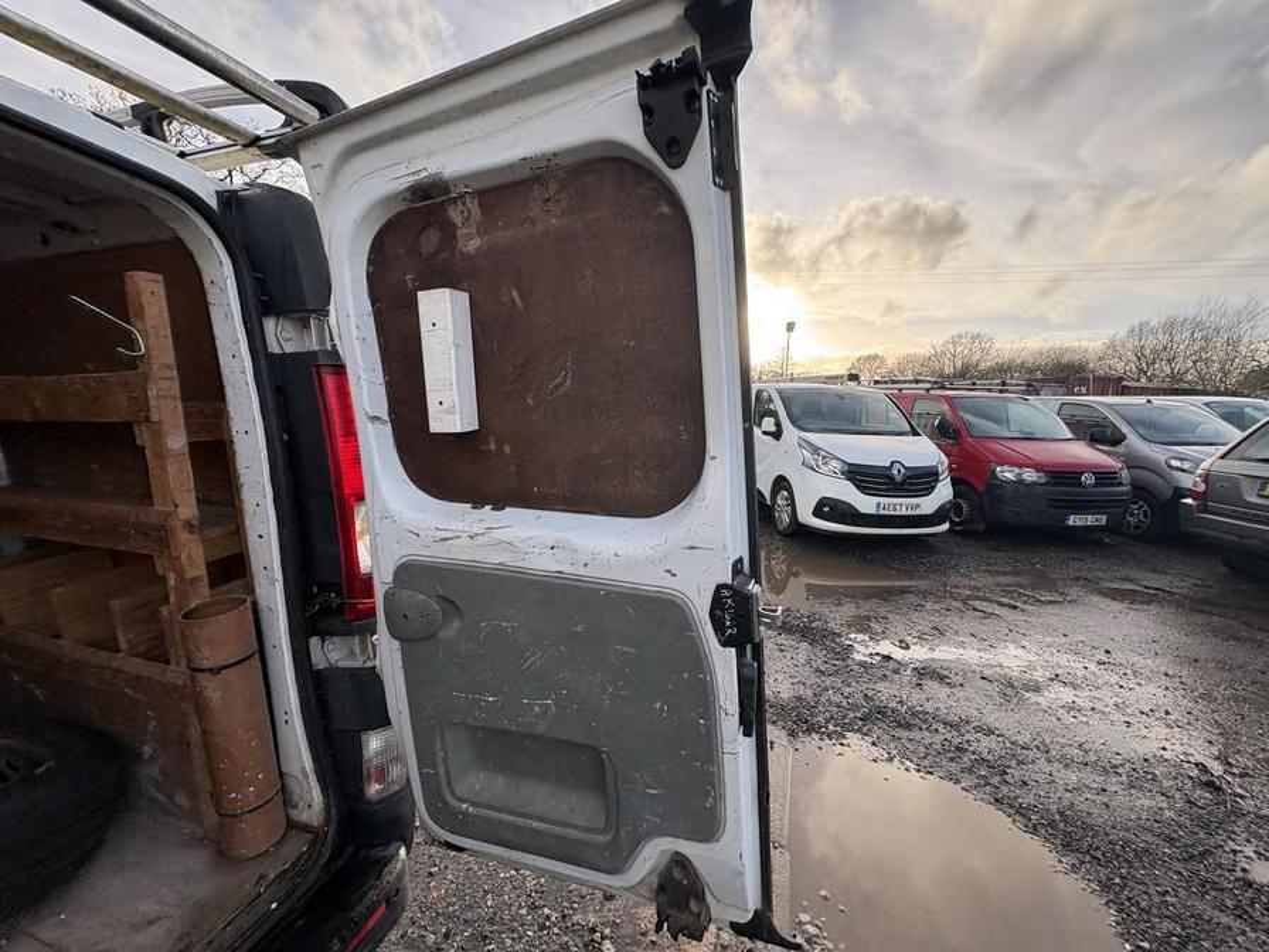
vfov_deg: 85.7
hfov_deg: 102.1
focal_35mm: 14
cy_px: 476
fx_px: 513
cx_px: 634
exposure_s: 1/482
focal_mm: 2.22
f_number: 2.2
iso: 40
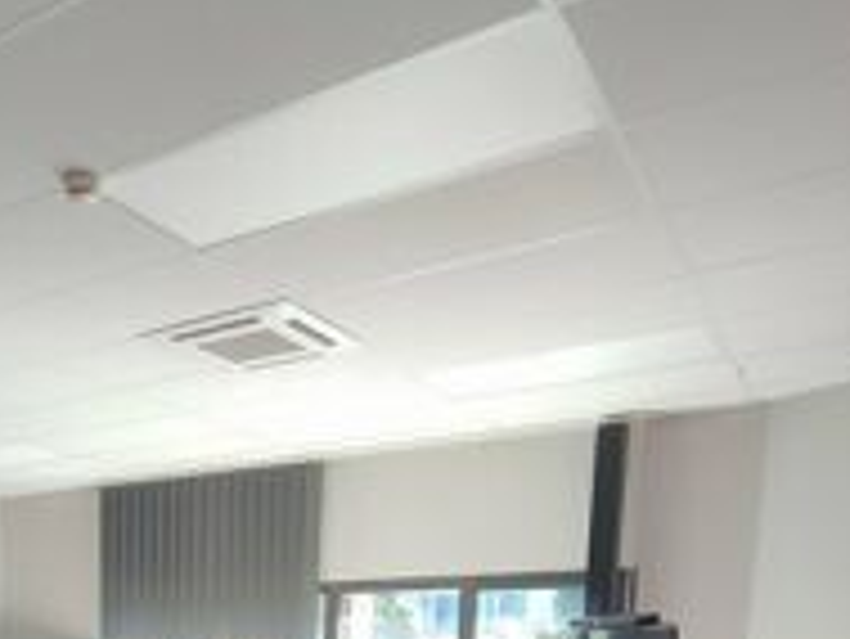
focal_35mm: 33
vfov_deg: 33.5
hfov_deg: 49.5
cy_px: 796
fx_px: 811
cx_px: 90
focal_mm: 1.66
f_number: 2.2
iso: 58
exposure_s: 1/50
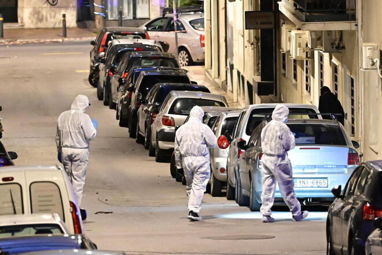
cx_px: 191
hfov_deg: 10.3
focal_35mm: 200
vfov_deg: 6.9
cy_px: 128
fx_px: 2122
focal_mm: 200
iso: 3200
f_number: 4
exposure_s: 1/50
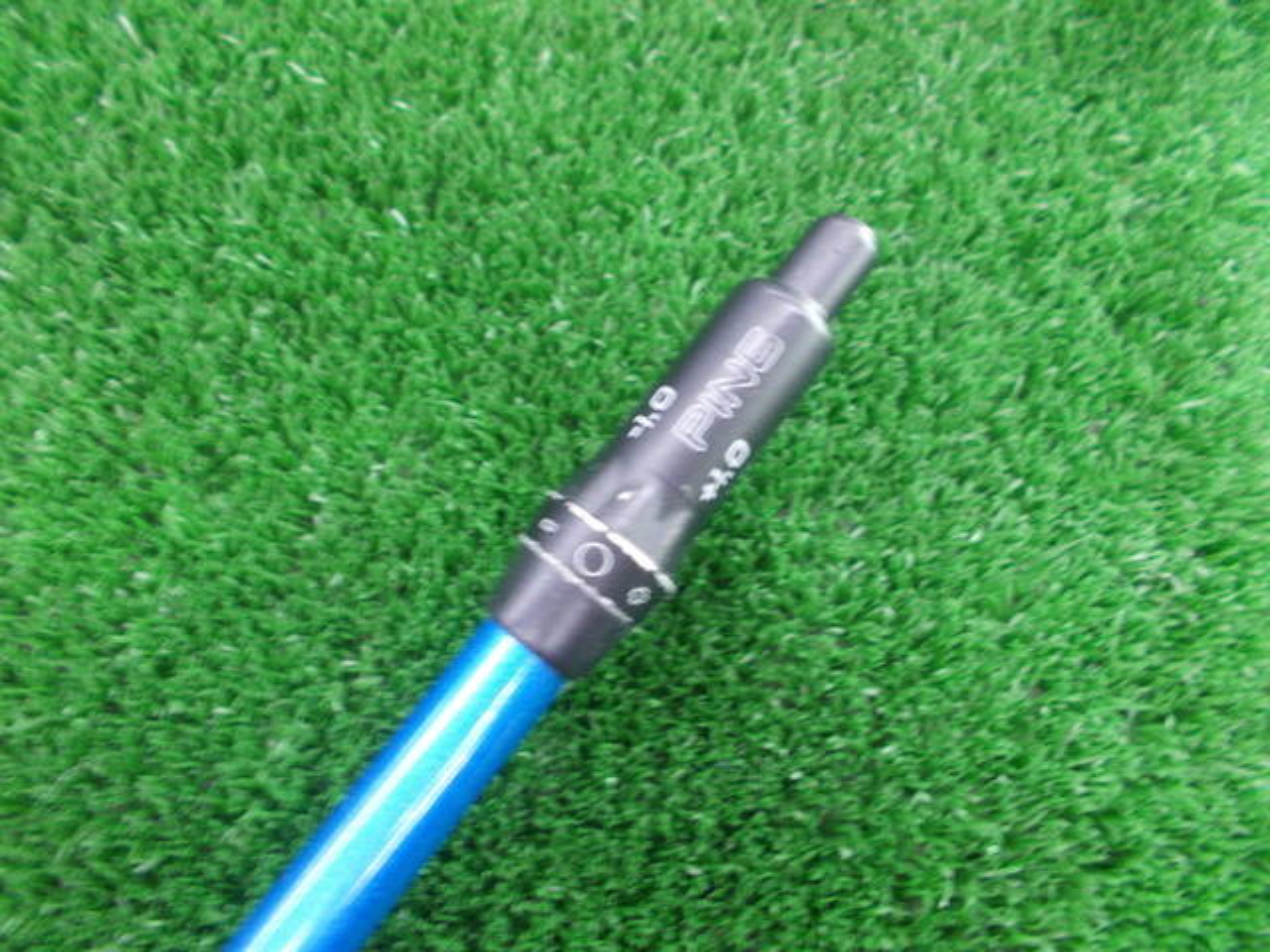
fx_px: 954
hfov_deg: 67.3
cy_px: 476
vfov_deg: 53.1
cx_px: 635
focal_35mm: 26
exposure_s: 1/10
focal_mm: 4.6
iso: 200
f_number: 3.2
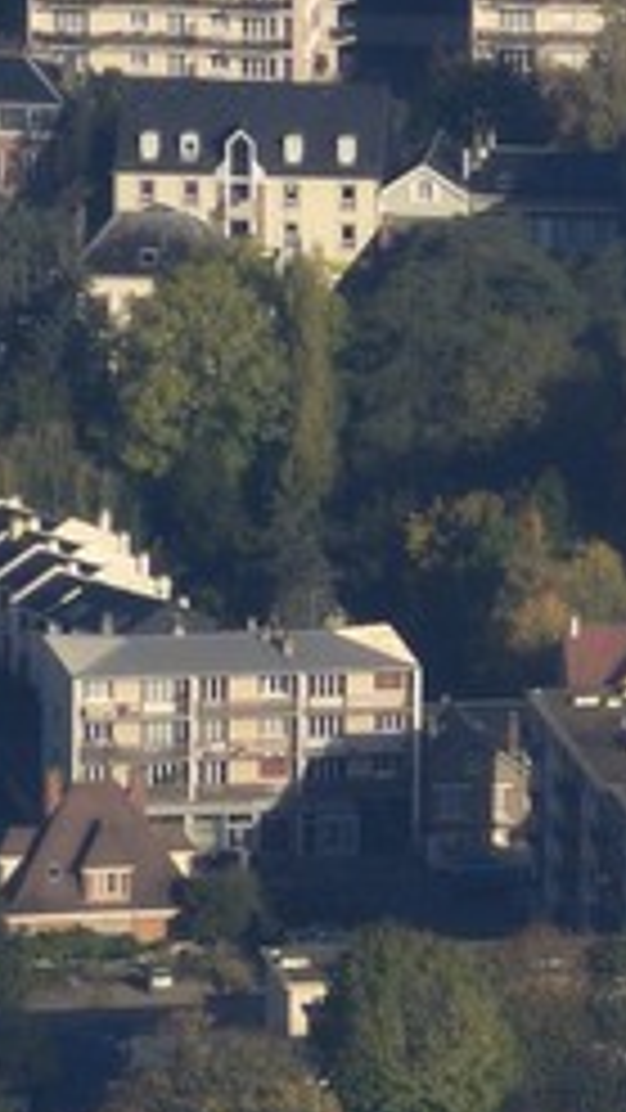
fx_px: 40060
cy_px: 626
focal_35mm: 1358
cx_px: 3243
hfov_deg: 0.9
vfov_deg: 1.6
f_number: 9
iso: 400
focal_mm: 200
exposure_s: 1/1000
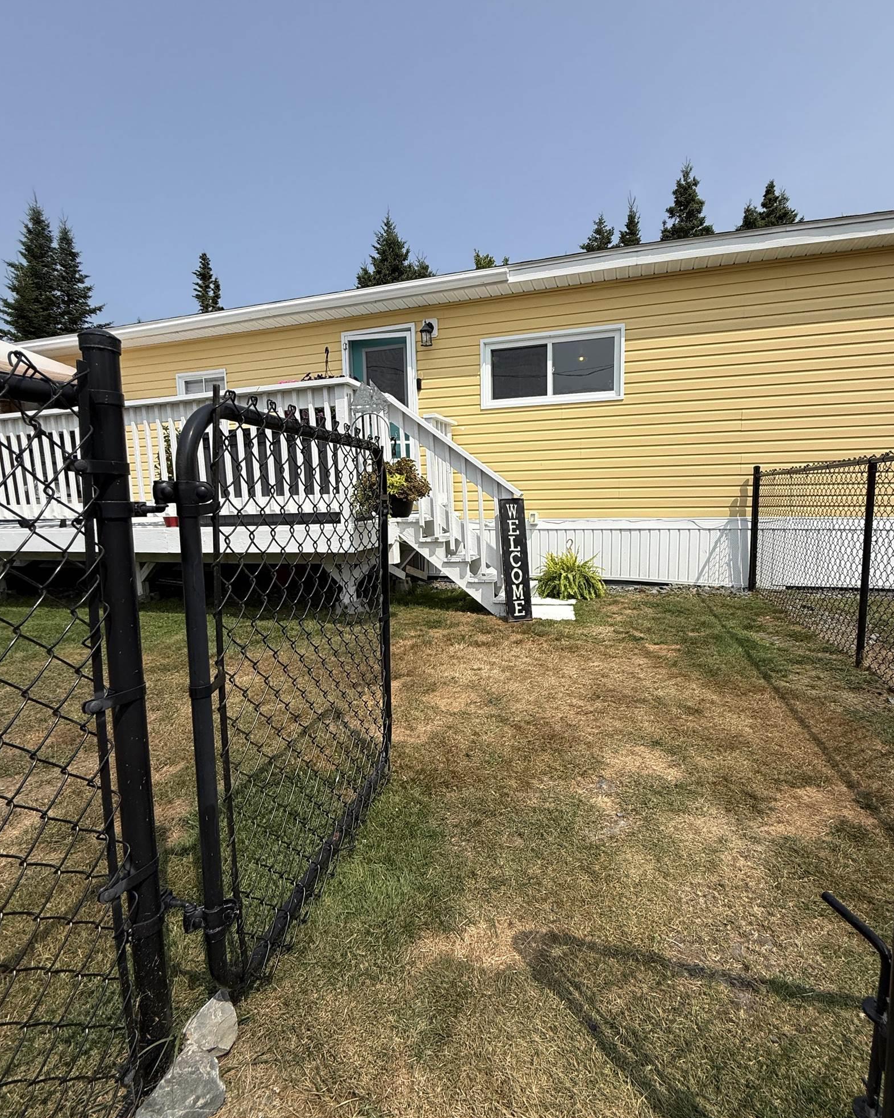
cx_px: 478
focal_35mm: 16
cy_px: 562
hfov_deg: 80.3
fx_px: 529
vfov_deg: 93.1
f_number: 2.2
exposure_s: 1/3460
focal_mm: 2.22
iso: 50
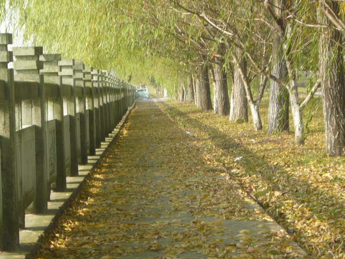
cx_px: 172
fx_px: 1595
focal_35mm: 160
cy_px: 130
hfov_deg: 12.3
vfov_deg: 9.3
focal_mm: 16.5
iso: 160
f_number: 5.1
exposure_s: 1/125
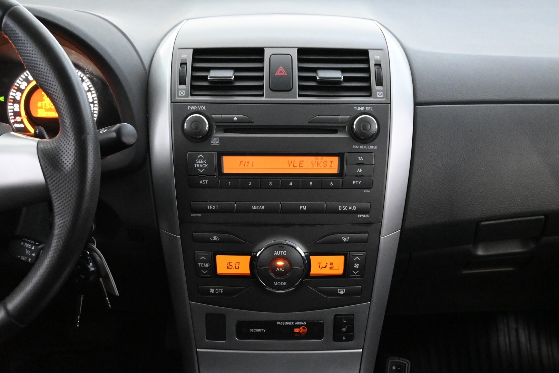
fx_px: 652
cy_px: 186
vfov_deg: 31.9
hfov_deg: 46.4
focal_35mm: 42
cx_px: 280
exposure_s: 1/50
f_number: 4.5
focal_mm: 28
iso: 10000
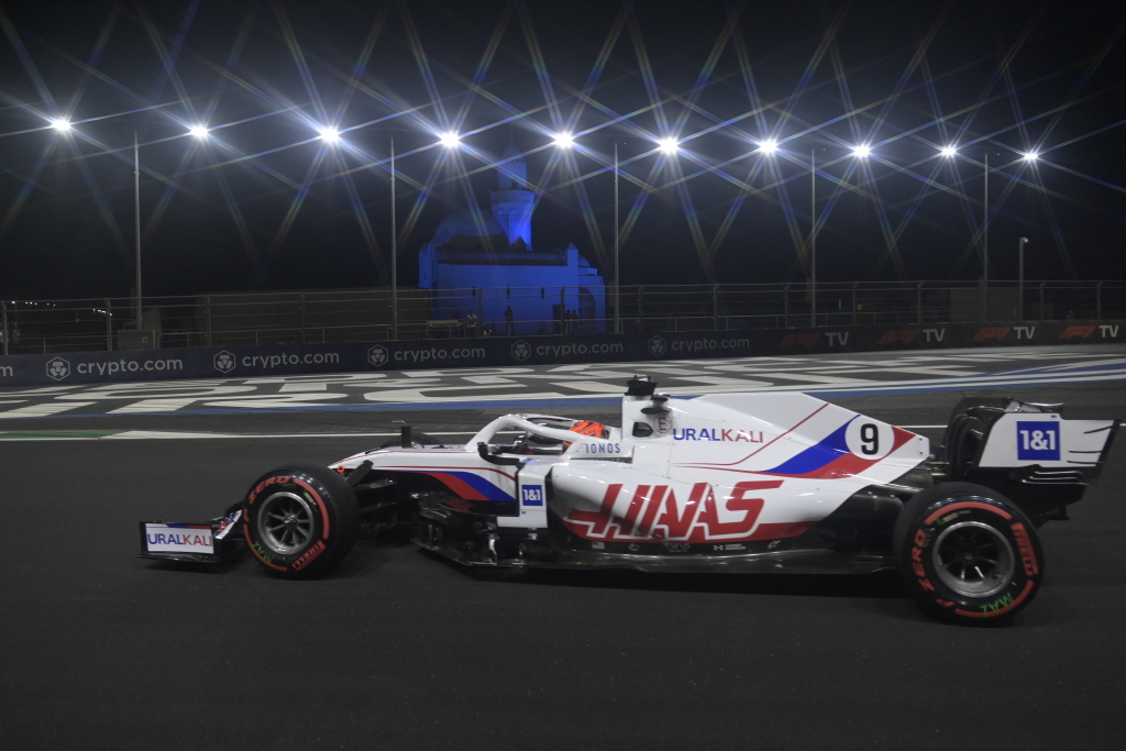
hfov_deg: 63.7
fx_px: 907
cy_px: 376
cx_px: 563
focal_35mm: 29
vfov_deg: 45.0
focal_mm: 29
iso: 6400
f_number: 2.8
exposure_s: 1/5000
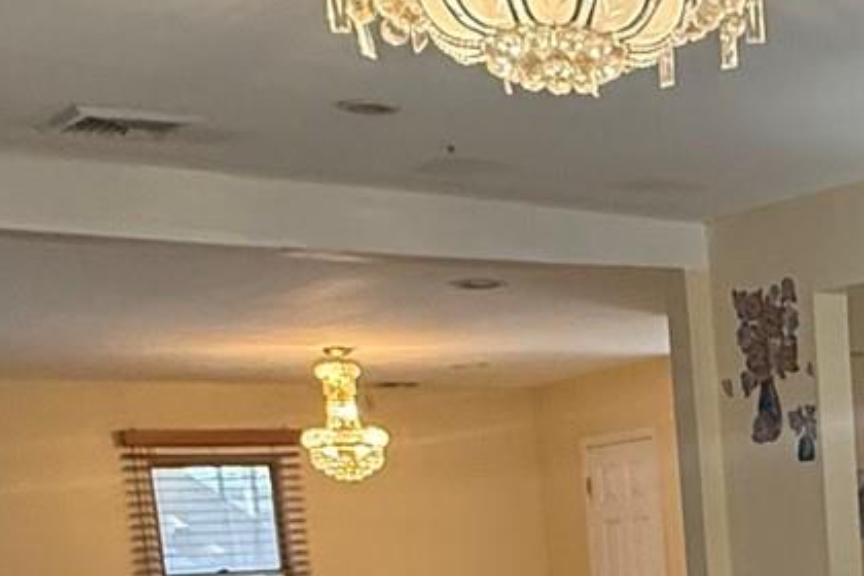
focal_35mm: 71
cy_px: 839
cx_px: 948
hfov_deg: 26.3
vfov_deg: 17.4
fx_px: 1704
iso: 400
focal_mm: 2.22
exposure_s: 1/120
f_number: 2.2
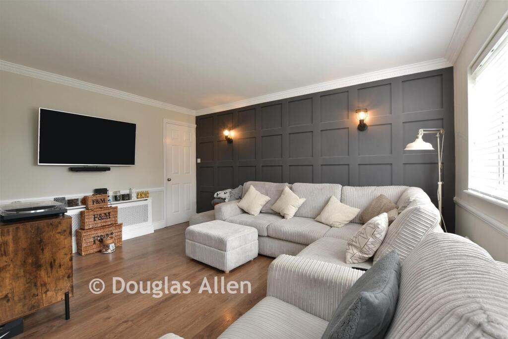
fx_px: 212
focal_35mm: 15
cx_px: 254
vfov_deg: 77.3
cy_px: 170
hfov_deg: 100.4
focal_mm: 10
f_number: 8
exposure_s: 1/1.6
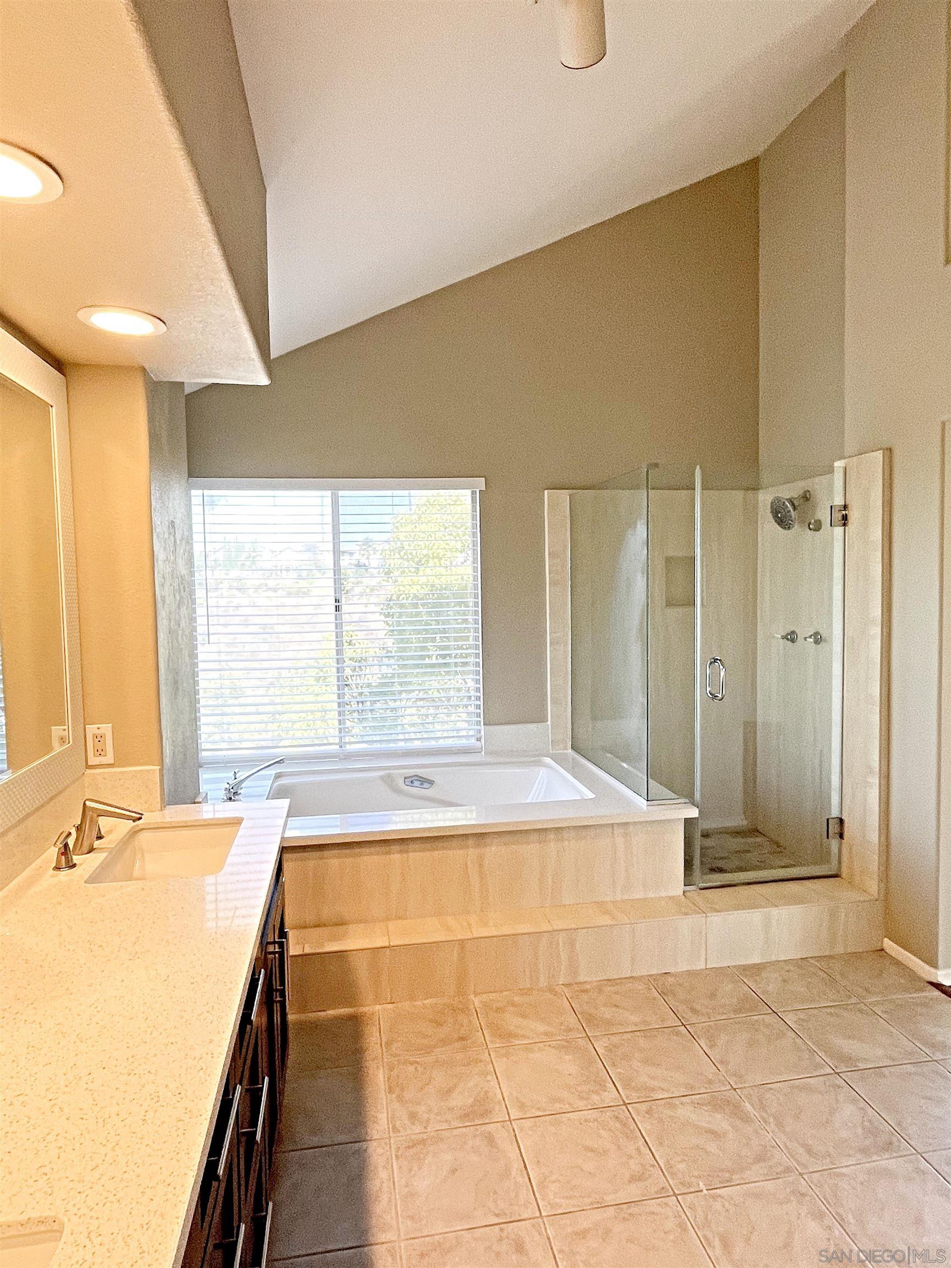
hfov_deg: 66.0
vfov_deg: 81.7
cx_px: 476
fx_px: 733
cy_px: 634
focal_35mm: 20
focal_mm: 1.54
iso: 80
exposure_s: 1/99
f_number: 2.4
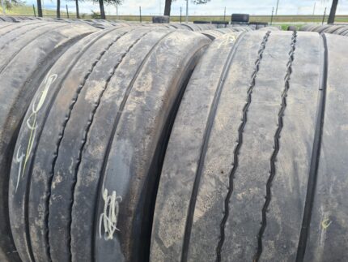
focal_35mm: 26
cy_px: 131
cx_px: 174
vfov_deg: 53.1
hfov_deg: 67.3
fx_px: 262
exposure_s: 1/614
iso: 50
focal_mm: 5.4
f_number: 1.8
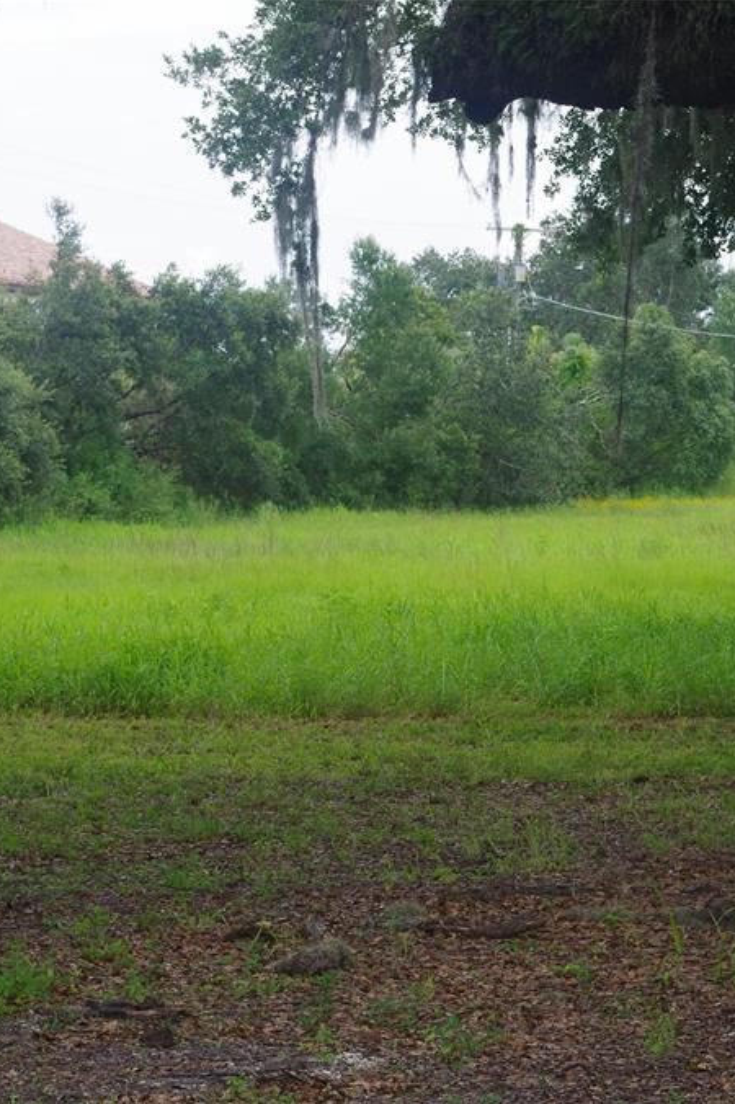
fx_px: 3801
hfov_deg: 11.0
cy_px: 552
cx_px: 617
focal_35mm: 124
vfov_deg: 16.5
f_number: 11
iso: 400
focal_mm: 55
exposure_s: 1/200
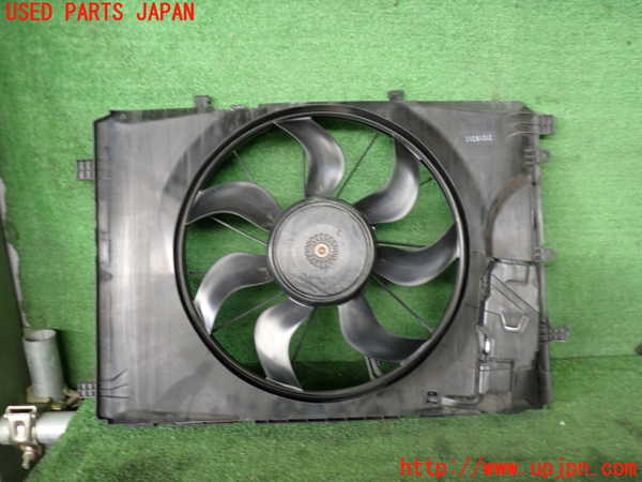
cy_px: 241
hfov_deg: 60.0
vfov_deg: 46.8
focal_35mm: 30
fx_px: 556
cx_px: 321
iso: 200
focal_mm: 5.4
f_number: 2.3
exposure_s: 1/30
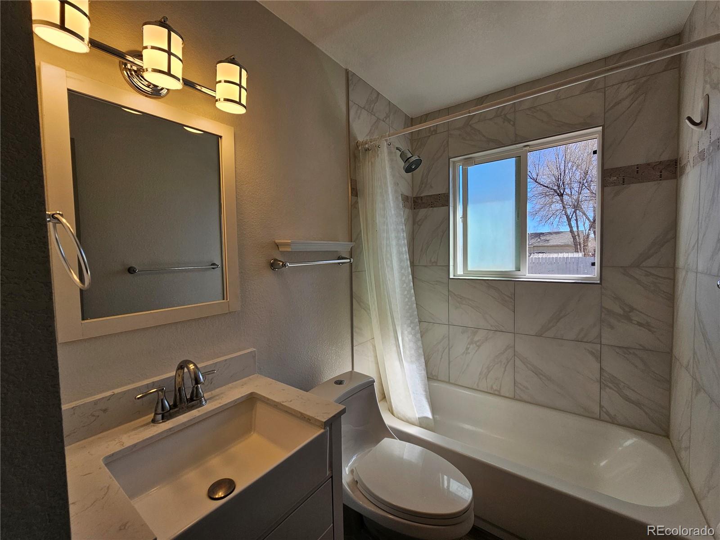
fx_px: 270
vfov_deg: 89.9
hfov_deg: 106.2
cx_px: 360
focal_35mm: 13
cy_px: 270
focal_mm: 2.2
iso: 50
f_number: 2.2
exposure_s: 1/315
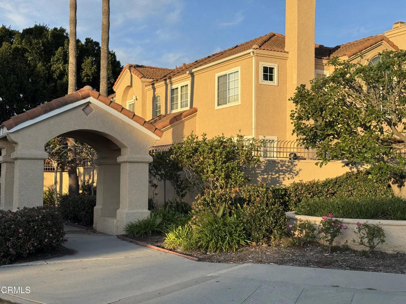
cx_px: 203
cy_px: 152
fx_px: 563
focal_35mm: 48
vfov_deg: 30.3
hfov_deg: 39.7
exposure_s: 1/1818
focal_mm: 6.76
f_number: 1.78
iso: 64
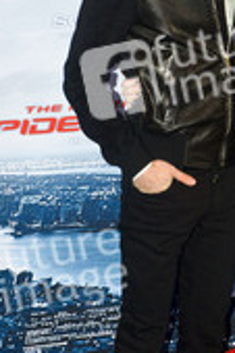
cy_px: 174
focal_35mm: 165
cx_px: 249
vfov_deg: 12.5
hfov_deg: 8.2
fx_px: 1619
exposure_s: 1/320
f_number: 5
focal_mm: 70
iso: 1250
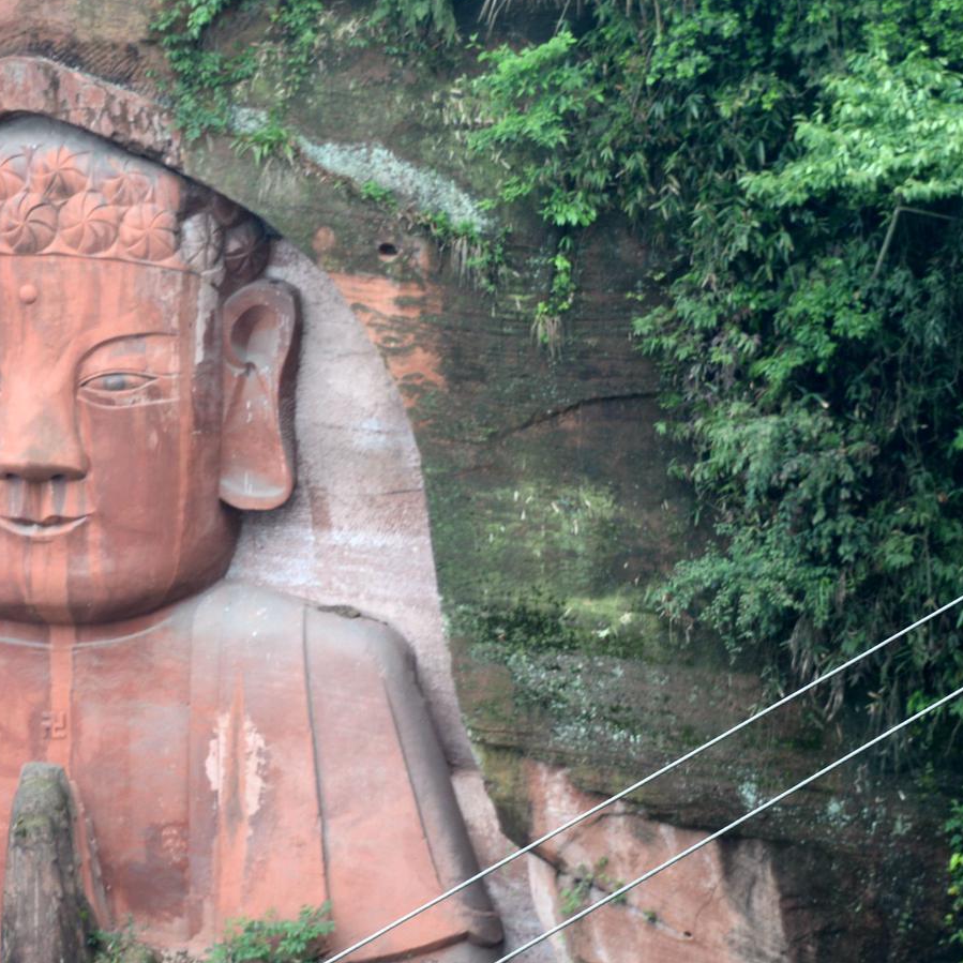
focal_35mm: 217
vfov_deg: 8.1
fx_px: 6830
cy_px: 496
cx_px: 94
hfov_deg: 8.0
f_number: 13
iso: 110
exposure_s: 1/1.6
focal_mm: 112
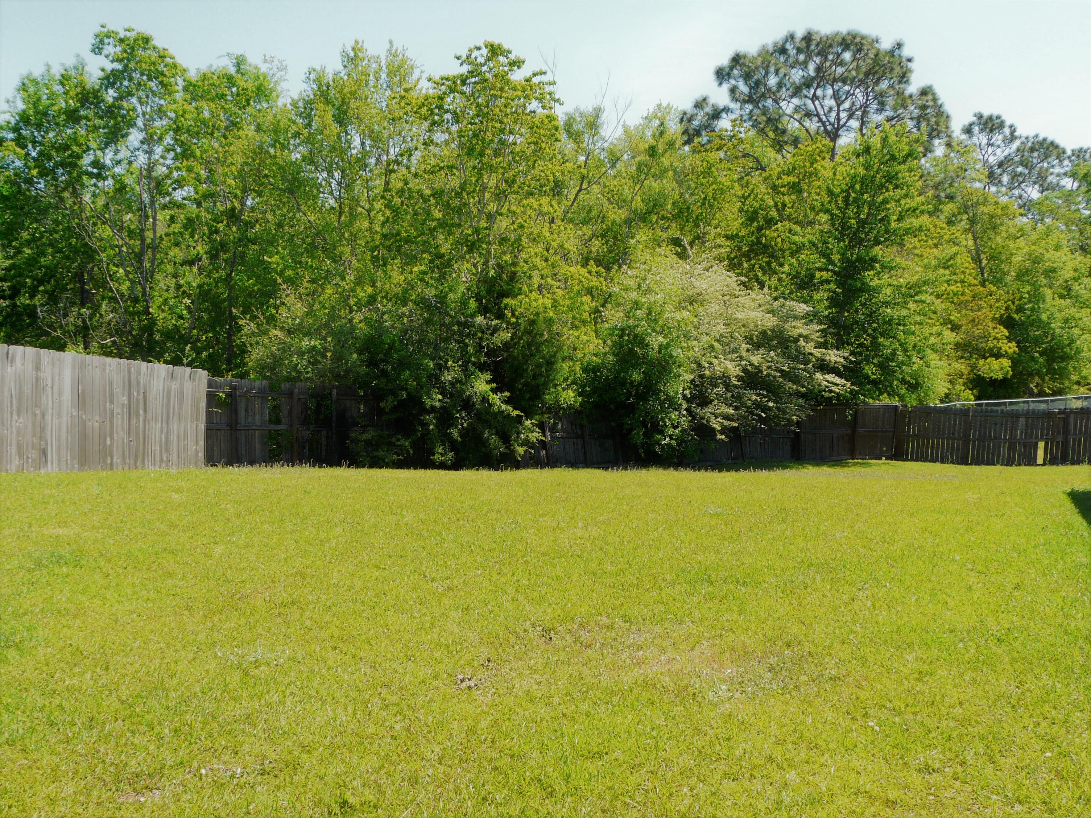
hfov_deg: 49.0
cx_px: 546
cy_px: 409
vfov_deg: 37.7
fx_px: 1198
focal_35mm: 38
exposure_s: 1/200
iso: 100
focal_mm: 6.3
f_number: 5
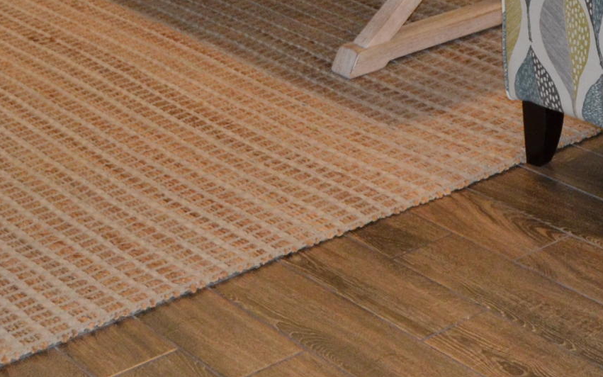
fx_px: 1594
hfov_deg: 21.4
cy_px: -177
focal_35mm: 97
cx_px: 393
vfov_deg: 12.8
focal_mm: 18
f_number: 3.5
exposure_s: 1/60
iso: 900
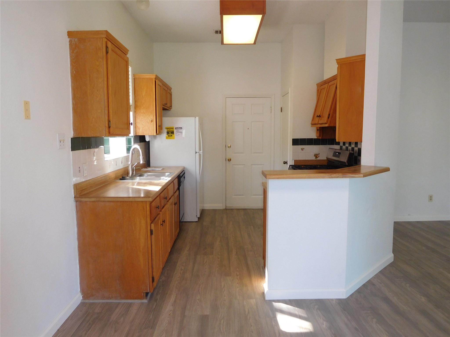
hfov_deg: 69.4
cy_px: 168
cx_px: 225
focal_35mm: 25
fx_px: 325
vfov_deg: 54.9
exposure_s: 1/30
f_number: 3.4
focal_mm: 4.5
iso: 125
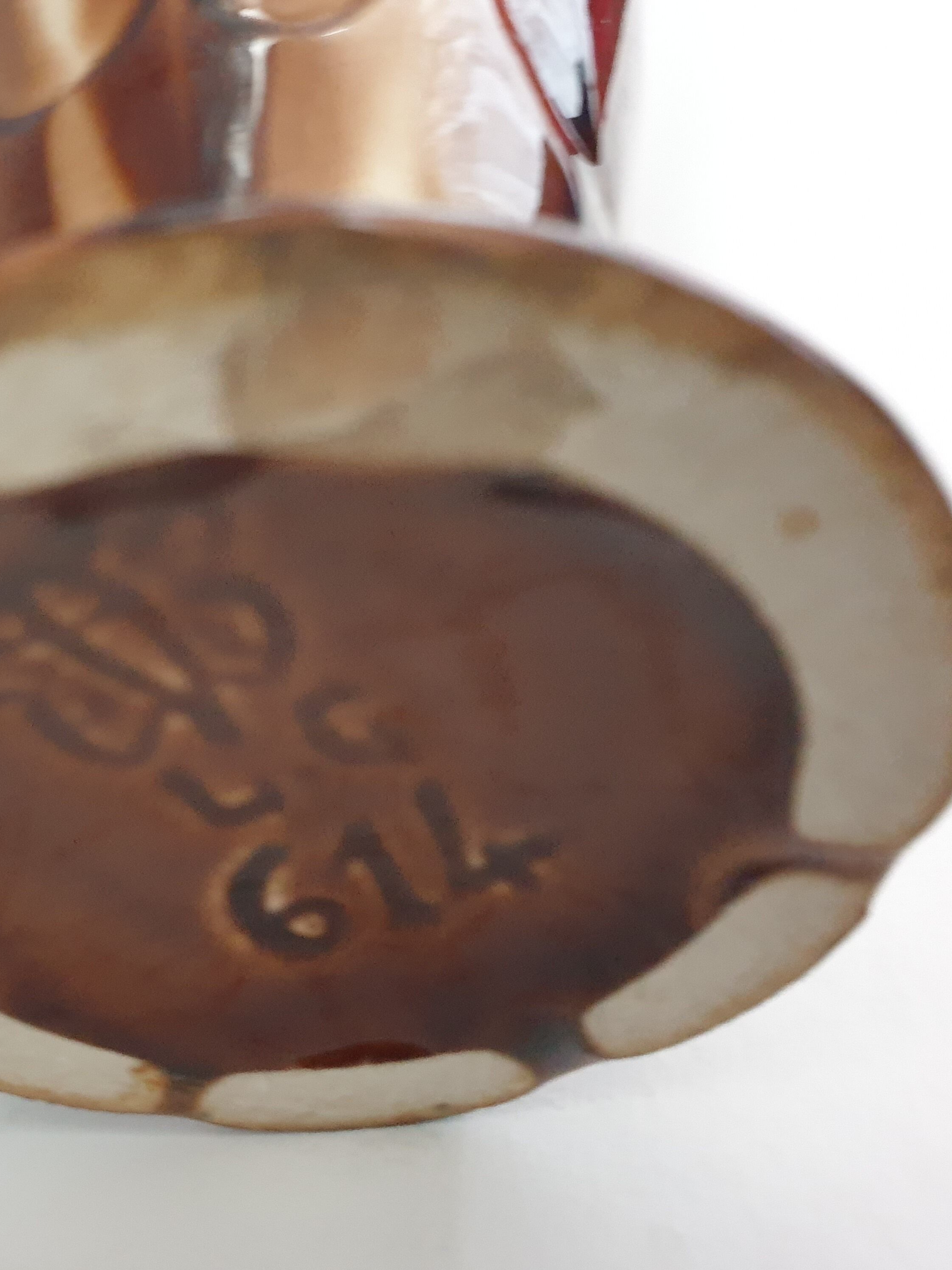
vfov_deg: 52.6
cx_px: 224
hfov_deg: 39.5
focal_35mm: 35
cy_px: 639
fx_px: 1284
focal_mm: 4.3
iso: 640
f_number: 1.5
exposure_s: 1/10
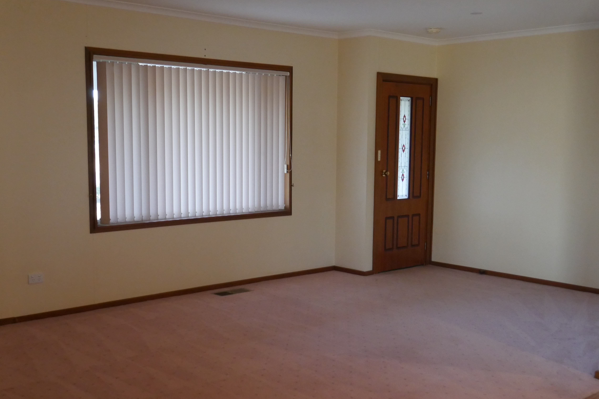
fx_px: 699
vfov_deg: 31.9
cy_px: 226
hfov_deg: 46.4
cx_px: 300
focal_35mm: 42
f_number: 4.5
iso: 2500
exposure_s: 1/125
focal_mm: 20
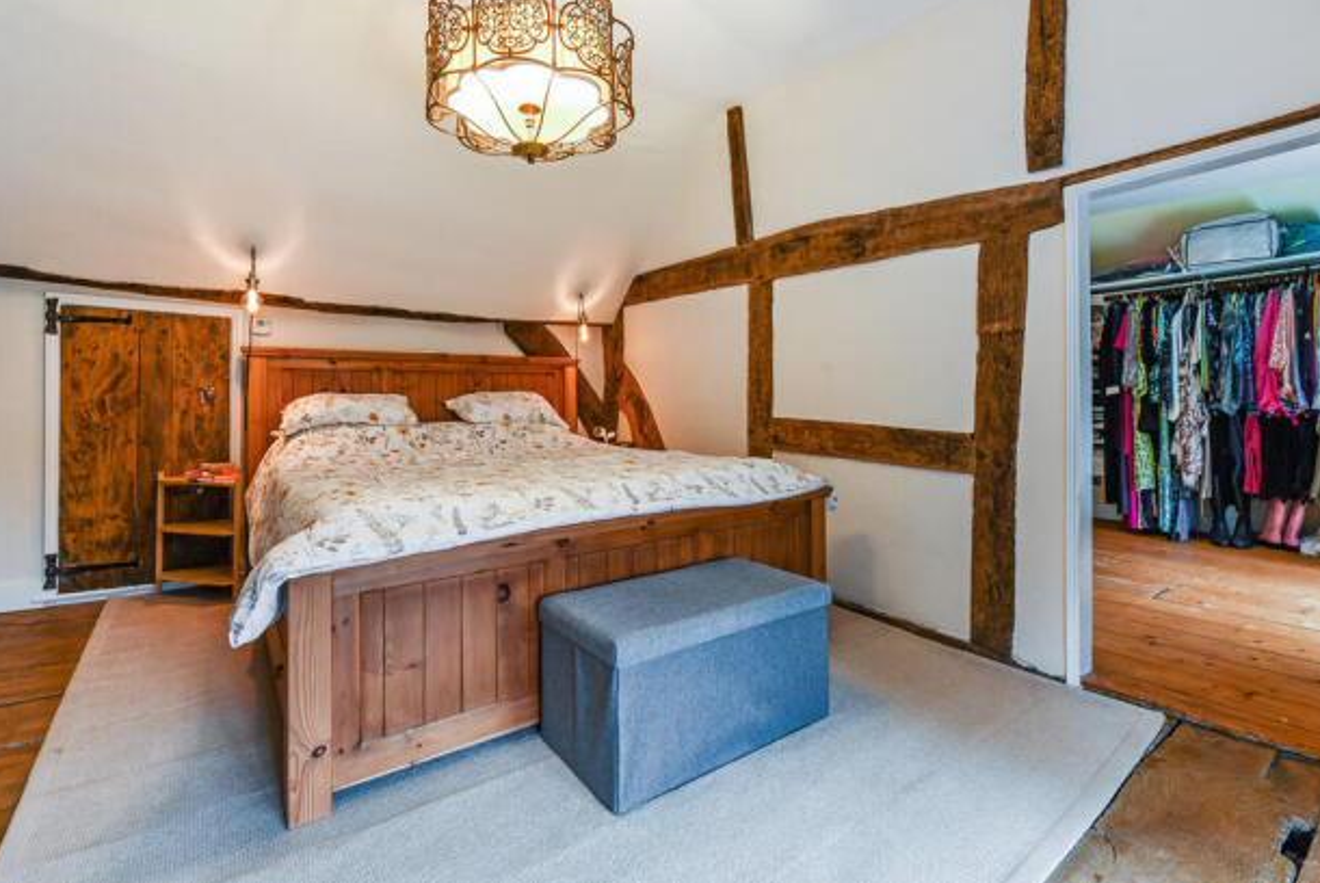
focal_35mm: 15
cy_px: 419
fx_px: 551
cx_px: 628
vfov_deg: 77.4
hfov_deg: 100.3
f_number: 9
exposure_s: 1/8
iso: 320
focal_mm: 14
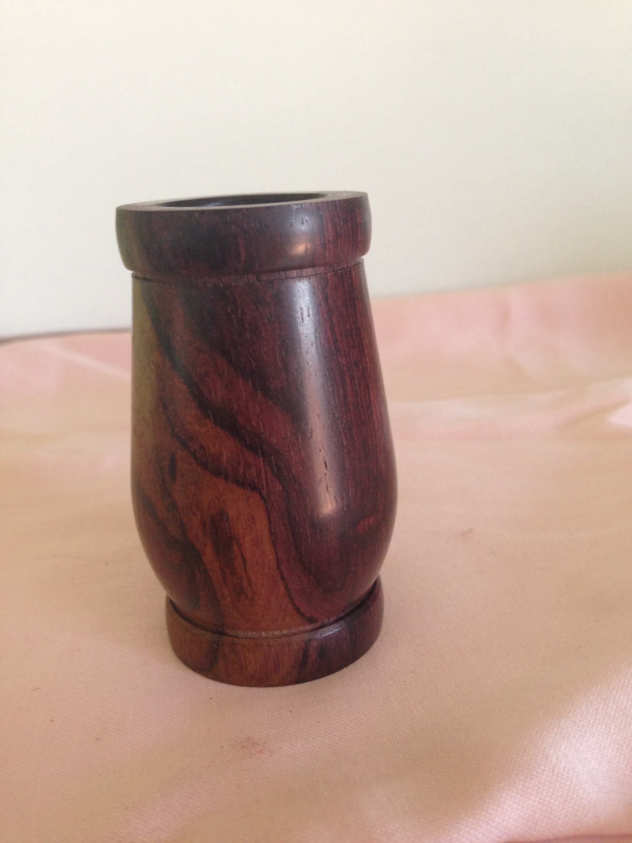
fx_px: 803
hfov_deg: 42.9
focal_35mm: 33
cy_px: 422
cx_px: 316
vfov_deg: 55.4
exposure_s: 1/20
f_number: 2.4
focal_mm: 4.12
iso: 160
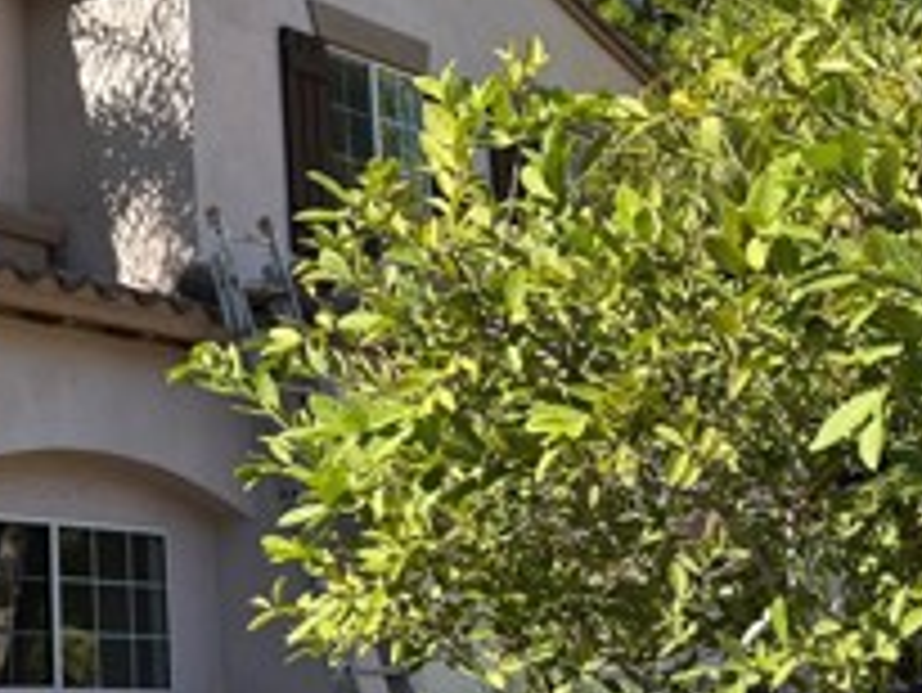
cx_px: -67
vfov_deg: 19.6
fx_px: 1999
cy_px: 198
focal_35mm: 75
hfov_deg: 24.4
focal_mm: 6.76
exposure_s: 1/1949
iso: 100
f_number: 1.78
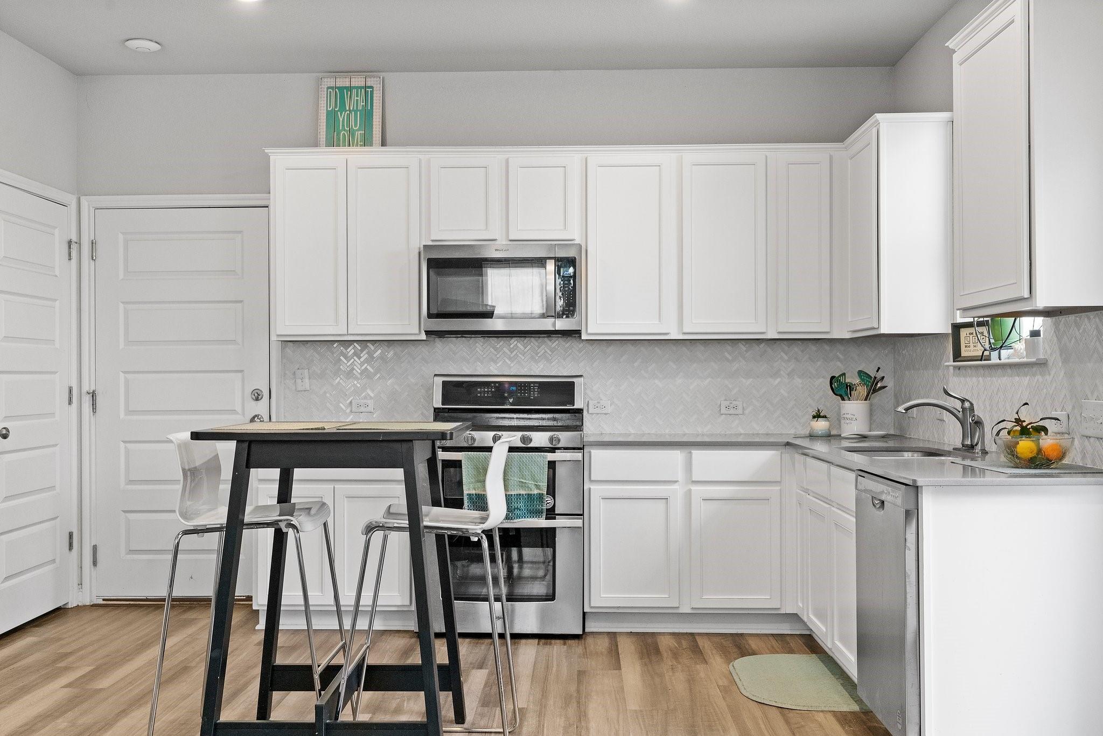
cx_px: 552
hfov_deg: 54.4
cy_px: 368
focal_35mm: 35
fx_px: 1072
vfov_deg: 37.9
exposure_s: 1/25
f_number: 8
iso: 2000
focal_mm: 35
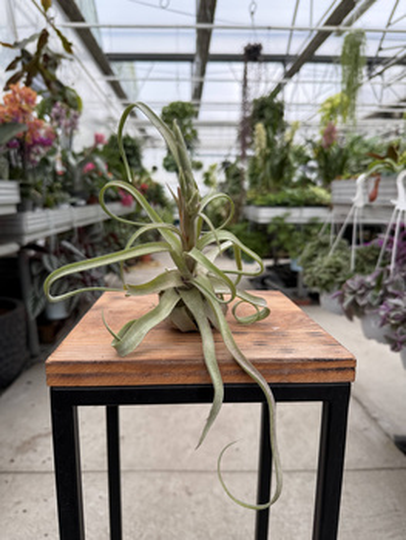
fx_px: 375
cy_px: 270
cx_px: 203
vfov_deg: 71.6
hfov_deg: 56.9
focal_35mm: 24
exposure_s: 1/514
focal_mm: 6.76
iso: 80
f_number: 1.78
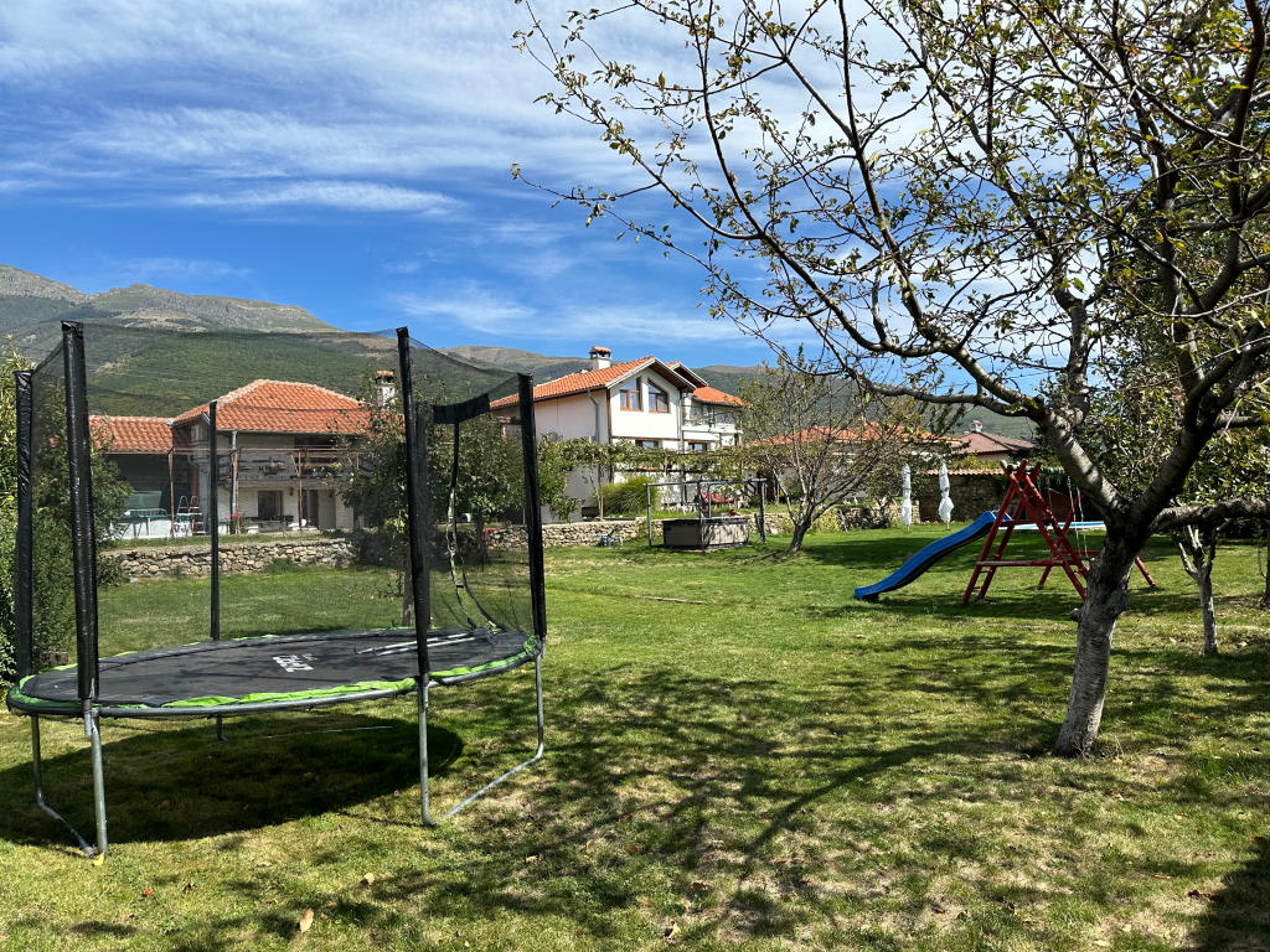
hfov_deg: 71.6
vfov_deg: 56.8
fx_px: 881
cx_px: 635
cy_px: 476
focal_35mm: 24
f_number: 1.78
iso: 80
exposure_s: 1/4016
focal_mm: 6.86
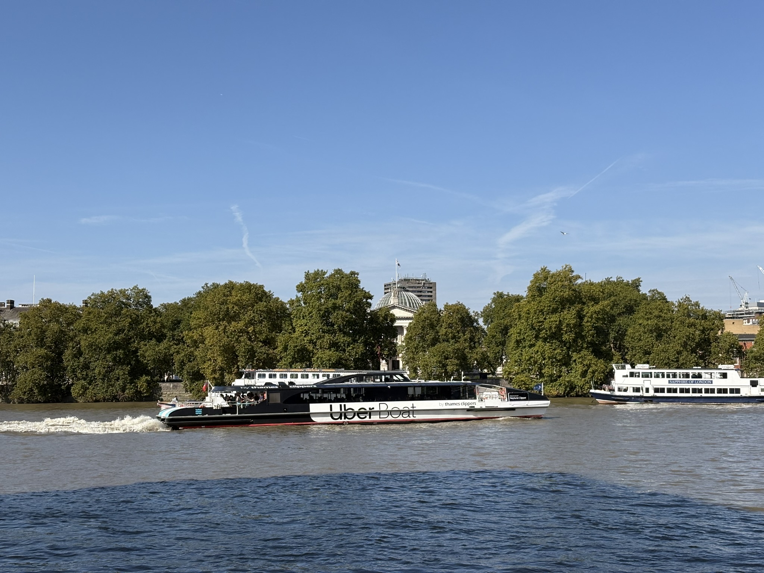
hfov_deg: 36.8
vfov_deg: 28.0
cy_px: 286
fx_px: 1148
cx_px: 382
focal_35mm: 52
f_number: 1.6
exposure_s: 1/3831
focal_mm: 5.96
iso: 32
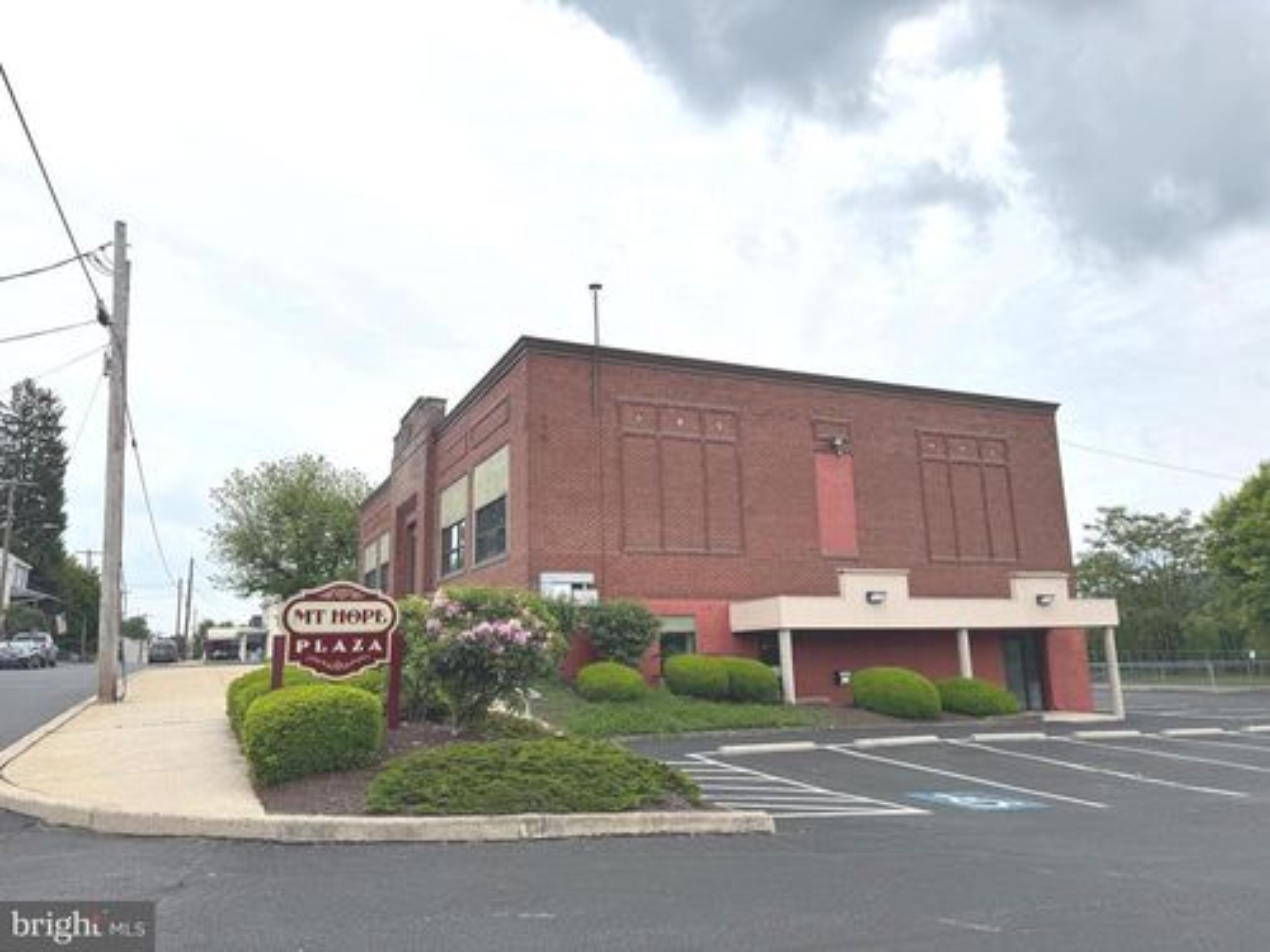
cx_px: 635
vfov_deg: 56.8
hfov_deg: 71.6
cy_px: 476
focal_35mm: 24
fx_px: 881
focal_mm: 6.76
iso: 80
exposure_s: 1/3247
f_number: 1.78
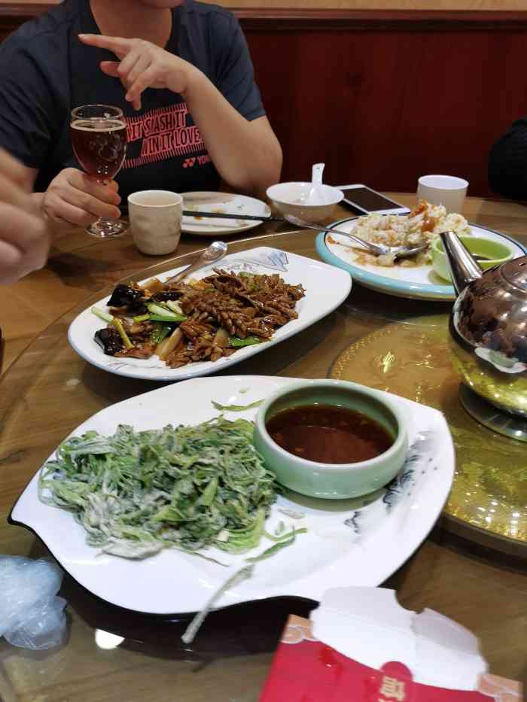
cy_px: 351
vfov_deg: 55.3
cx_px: 264
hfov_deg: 43.0
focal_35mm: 33
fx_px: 670
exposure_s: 1/101
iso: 50
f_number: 1.8
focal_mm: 5.58
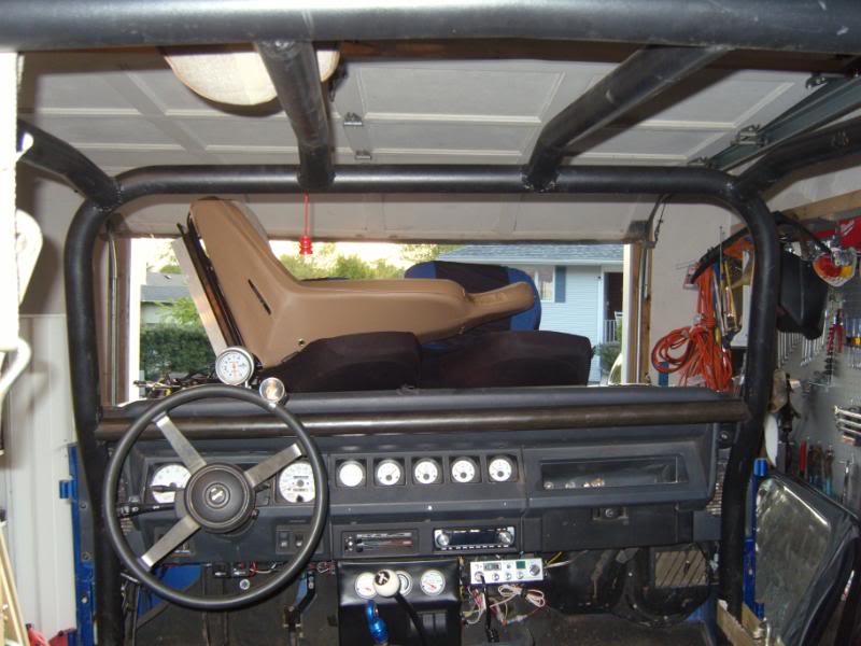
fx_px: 871
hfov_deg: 52.6
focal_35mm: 35
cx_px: 430
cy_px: 323
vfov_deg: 40.7
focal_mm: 7.4
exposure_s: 1/30
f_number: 2.8
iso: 150
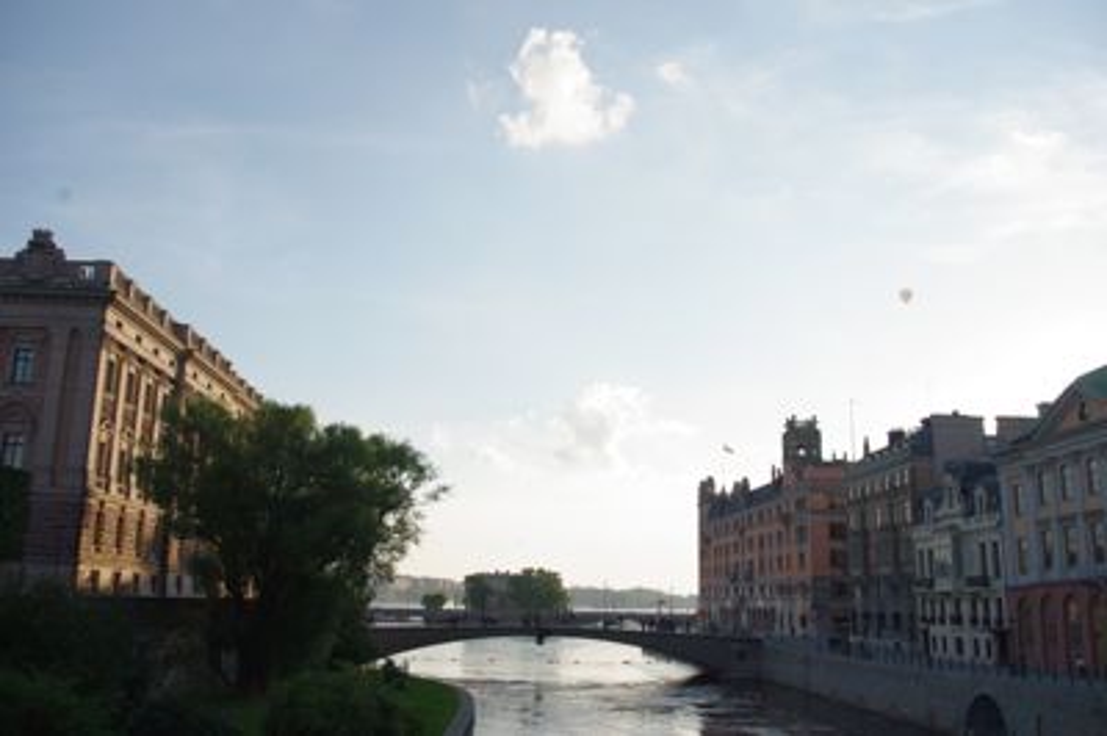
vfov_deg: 42.3
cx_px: 554
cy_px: 368
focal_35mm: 31
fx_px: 952
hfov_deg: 60.3
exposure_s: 1/1000
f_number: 6.7
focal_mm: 21.25
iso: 800
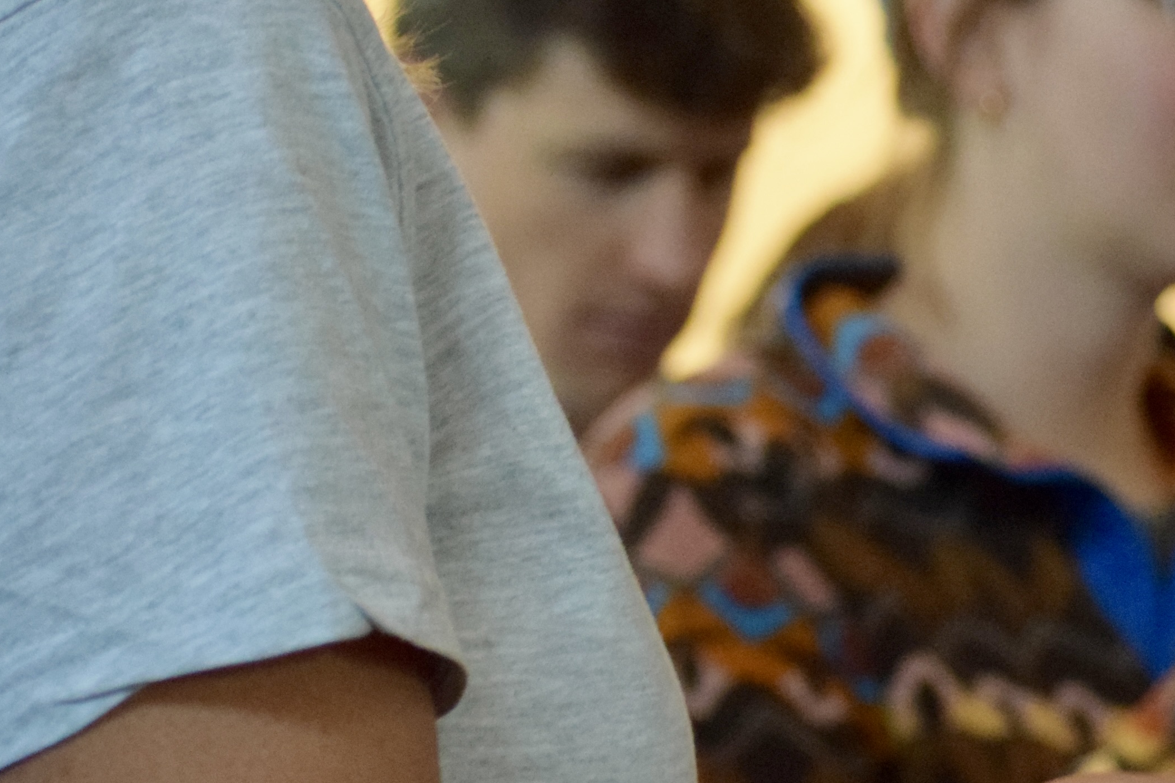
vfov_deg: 4.6
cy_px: 499
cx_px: 1652
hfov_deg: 6.8
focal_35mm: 299
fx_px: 9759
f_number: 4.5
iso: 2800
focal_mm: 70
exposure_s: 1/125
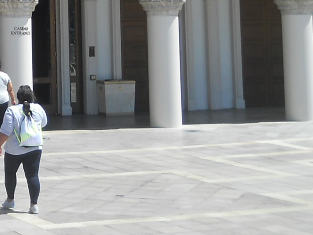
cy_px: -49
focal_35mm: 120
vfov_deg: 12.1
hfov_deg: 15.5
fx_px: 1085
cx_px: -119
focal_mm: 6.72
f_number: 5.5
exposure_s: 1/250
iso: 80
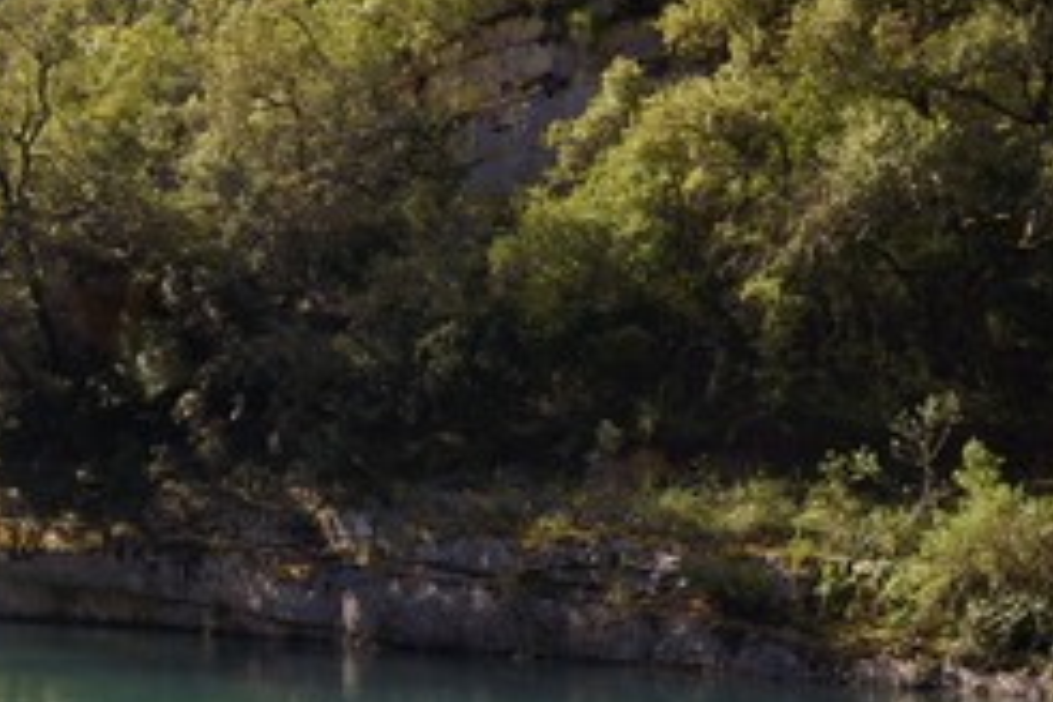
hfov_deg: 45.2
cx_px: 218
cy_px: 471
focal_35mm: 41
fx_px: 1199
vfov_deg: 32.3
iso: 400
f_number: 9
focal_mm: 24
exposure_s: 1/200
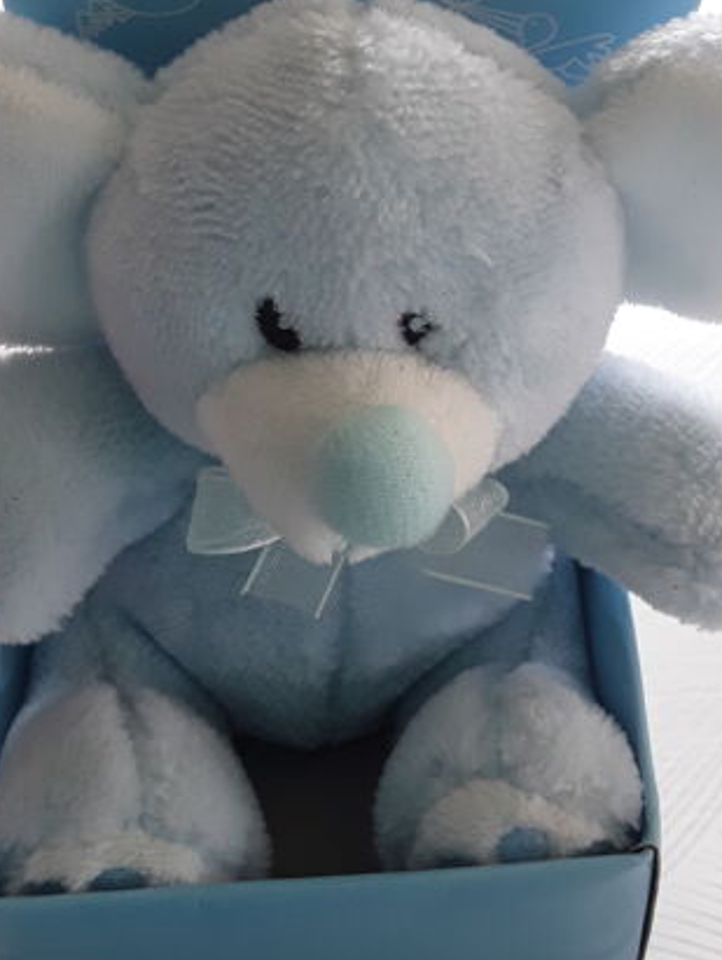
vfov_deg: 44.4
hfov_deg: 34.4
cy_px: 367
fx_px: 1166
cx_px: 341
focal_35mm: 42
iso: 50
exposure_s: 1/60
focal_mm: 2.91
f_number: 1.9
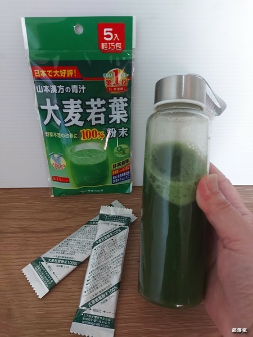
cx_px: 126
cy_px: 168
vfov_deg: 71.6
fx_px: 234
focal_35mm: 24
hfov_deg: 56.8
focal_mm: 5.23
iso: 400
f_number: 1.8
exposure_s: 1/24
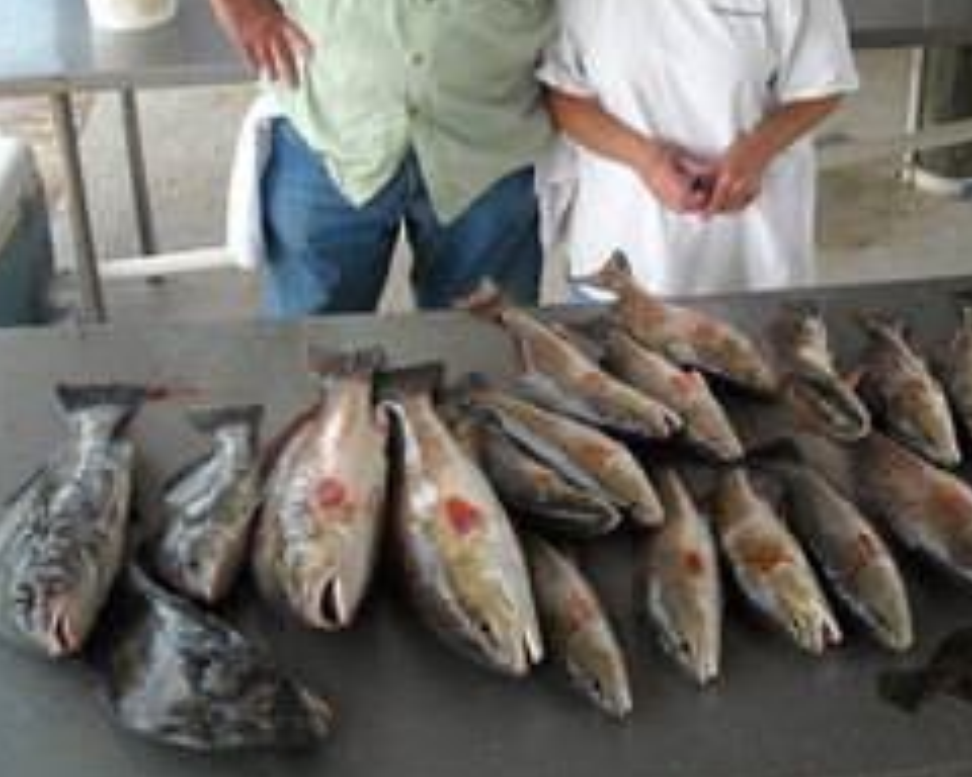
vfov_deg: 26.4
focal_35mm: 57
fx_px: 1640
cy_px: 202
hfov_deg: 32.9
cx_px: 567
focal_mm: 5.7
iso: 104
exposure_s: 1/250
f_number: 2.8
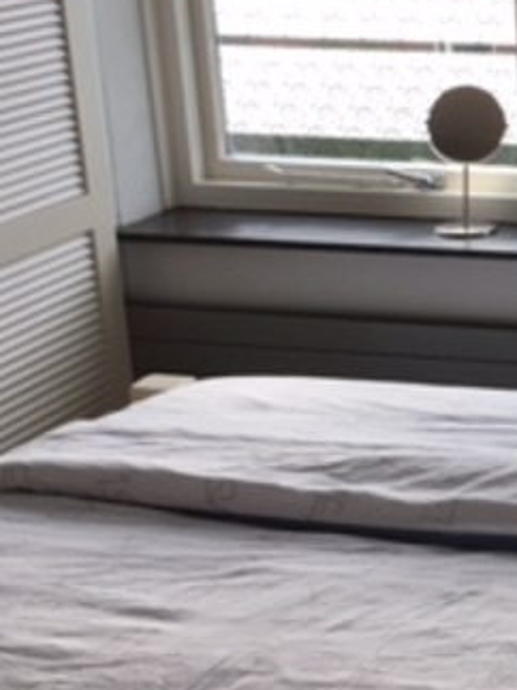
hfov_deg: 14.9
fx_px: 1833
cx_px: 786
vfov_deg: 21.3
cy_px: 380
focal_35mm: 92
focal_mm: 4.15
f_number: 2.2
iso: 25
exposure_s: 1/100
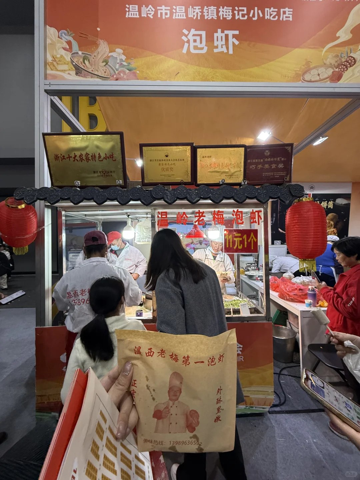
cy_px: 240
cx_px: 180
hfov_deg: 85.7
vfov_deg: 102.1
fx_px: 194
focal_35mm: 14
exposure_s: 1/100
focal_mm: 2.22
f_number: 2.2
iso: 200
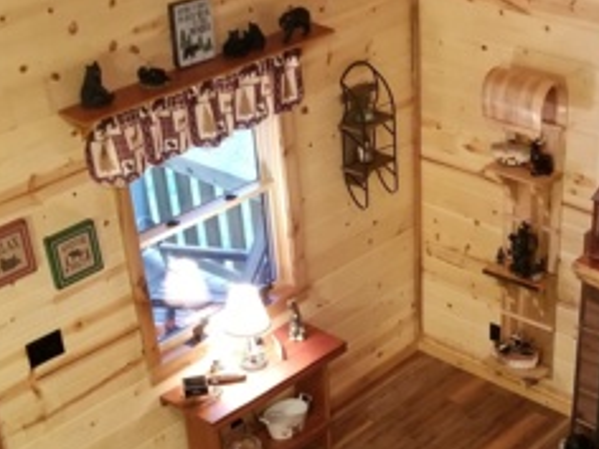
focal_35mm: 66
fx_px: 1142
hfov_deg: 28.9
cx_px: 454
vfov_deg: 21.6
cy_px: 424
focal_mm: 4.25
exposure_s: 1/10
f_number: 1.7
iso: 200
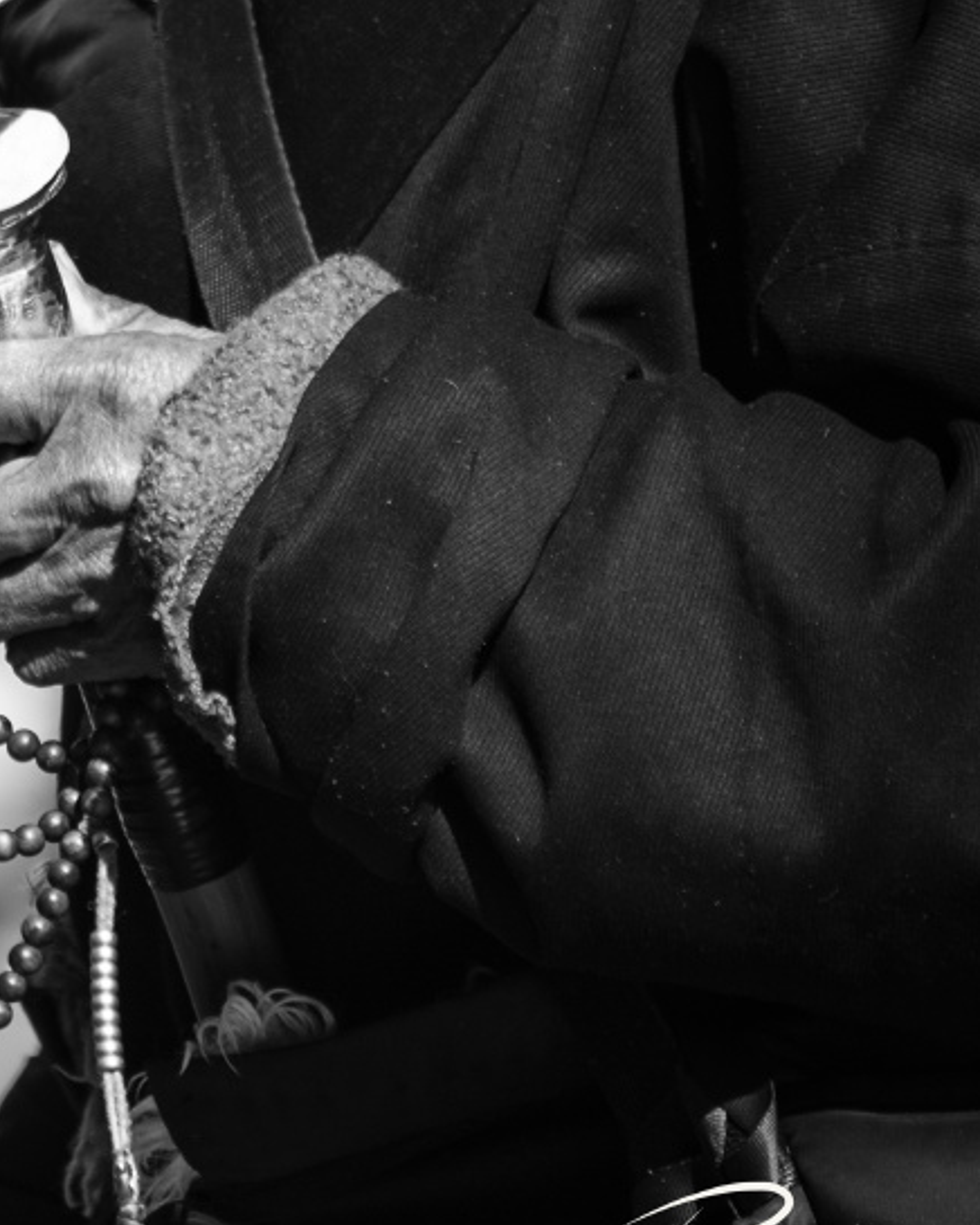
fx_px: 22442
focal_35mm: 619
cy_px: 65
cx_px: 112
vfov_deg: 3.1
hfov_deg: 2.5
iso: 200
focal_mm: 300
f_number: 5.6
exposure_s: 1/1250
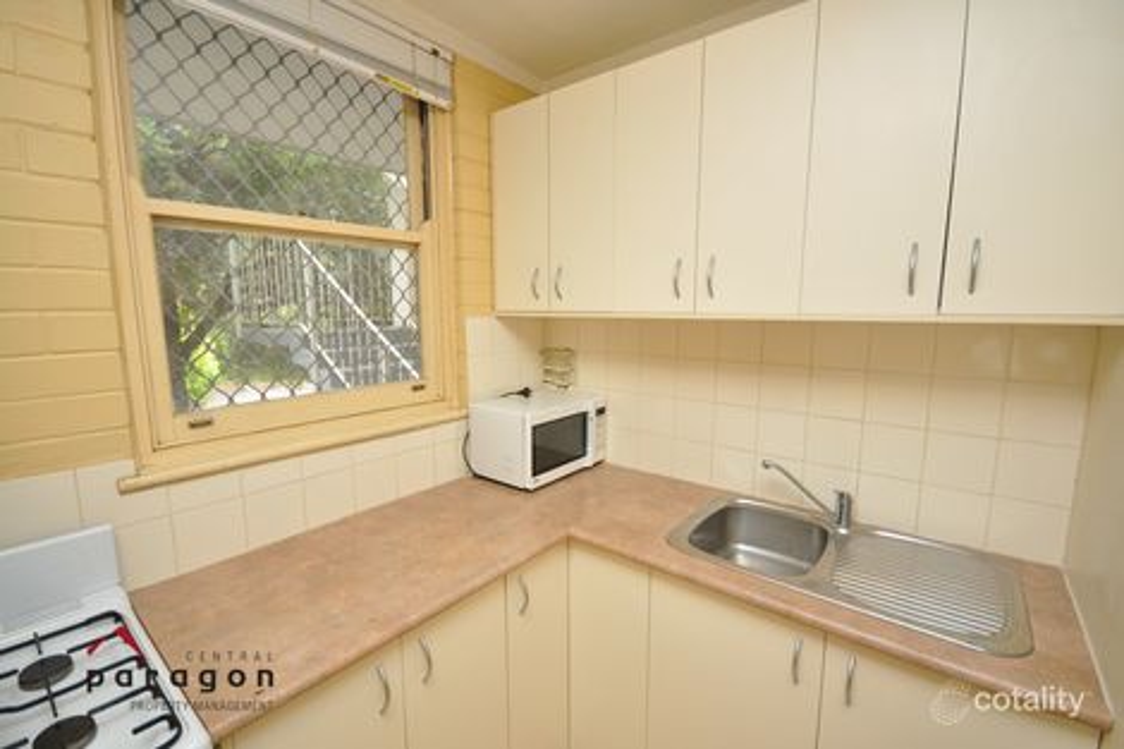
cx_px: 562
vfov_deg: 77.3
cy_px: 374
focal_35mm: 15
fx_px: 468
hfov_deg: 100.4
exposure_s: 1/60
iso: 800
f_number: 4
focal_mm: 10
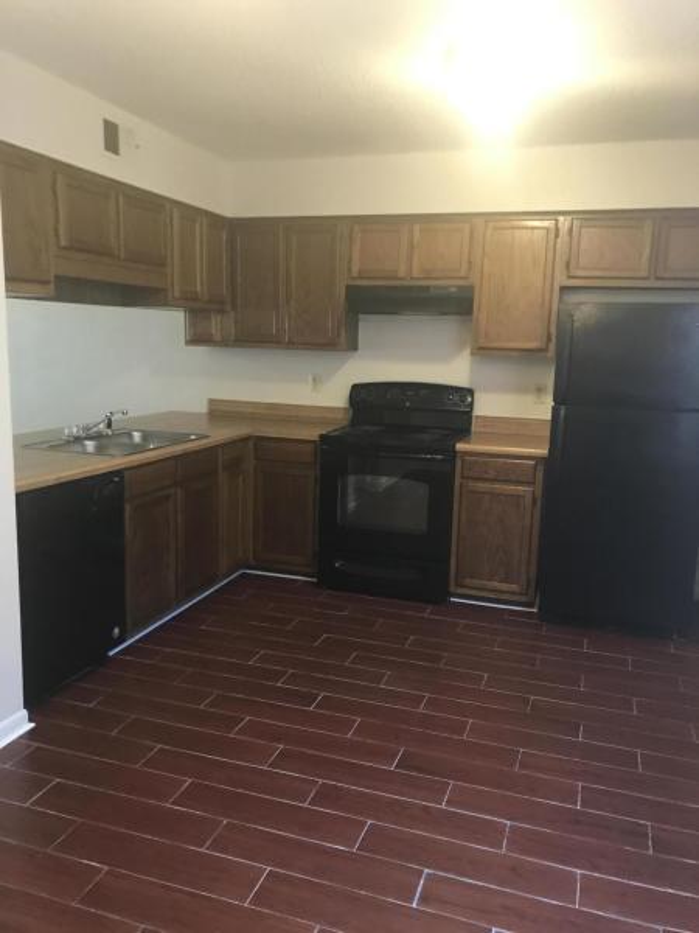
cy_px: 466
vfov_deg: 63.4
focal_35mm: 28
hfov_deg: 49.7
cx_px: 350
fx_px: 754
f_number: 1.8
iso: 100
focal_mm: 3.99
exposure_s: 1/15
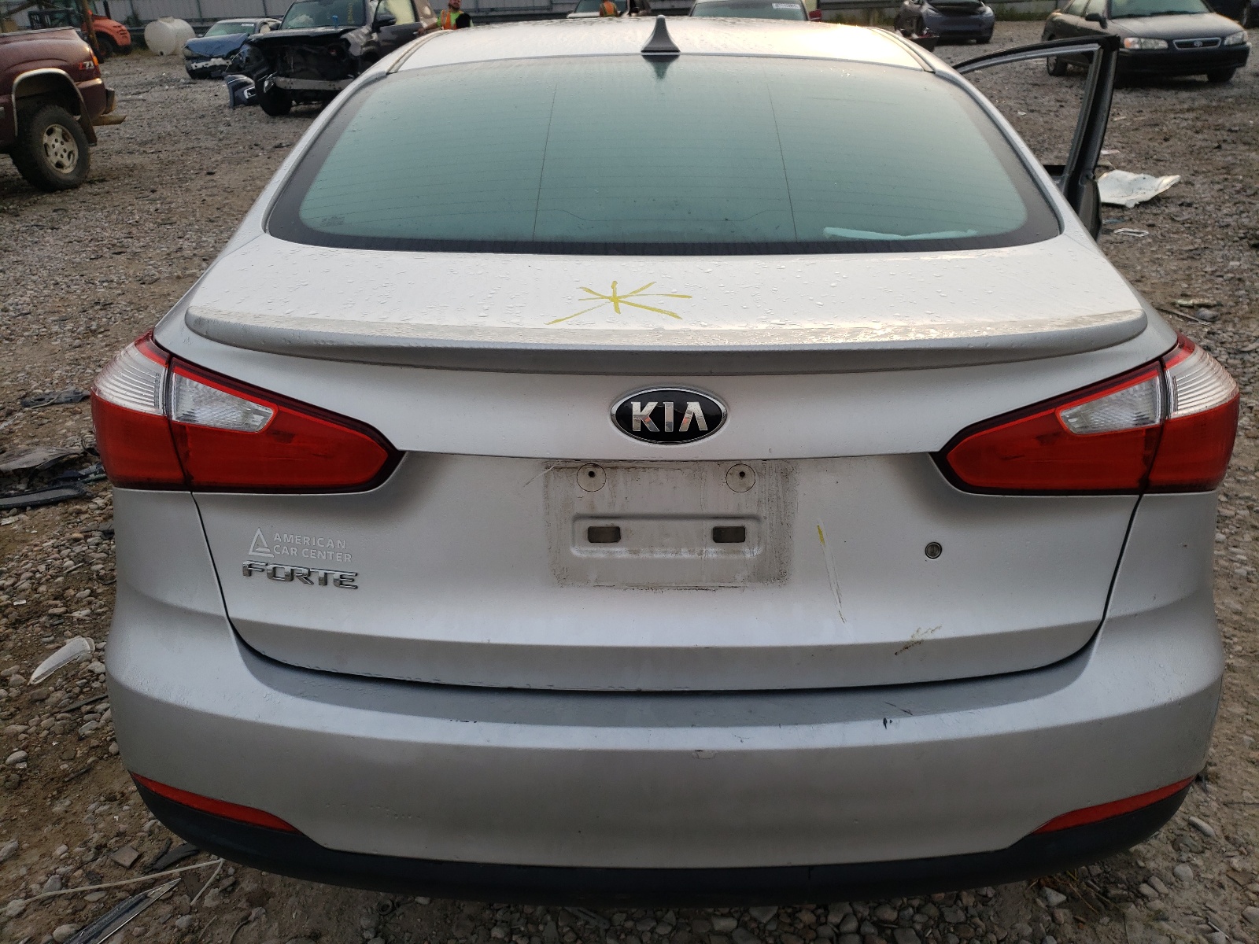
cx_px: 630
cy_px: 472
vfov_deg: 53.1
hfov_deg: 67.3
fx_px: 946
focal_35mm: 26
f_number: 1.5
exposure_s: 1/1250
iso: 50
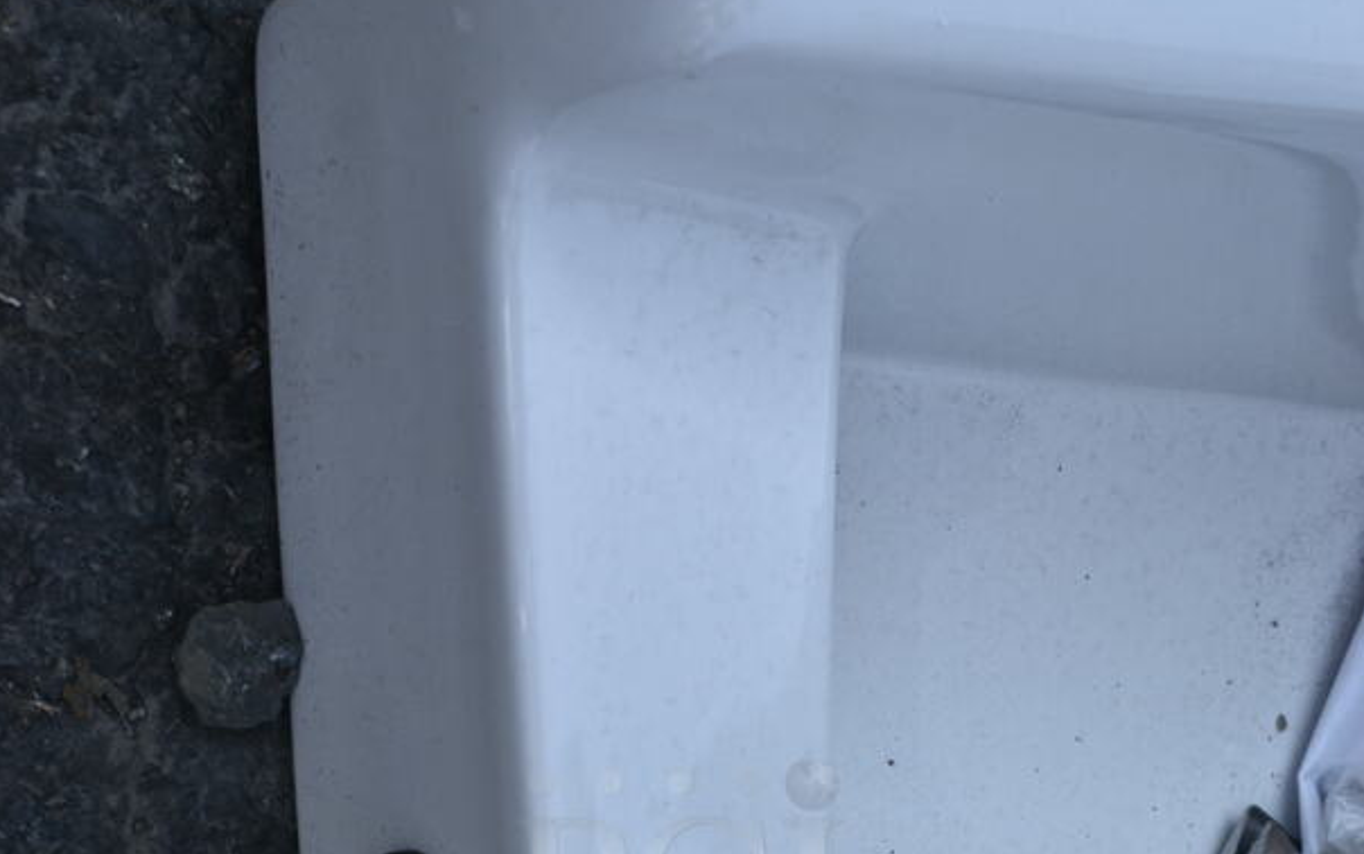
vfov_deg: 21.6
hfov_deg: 35.2
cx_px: 680
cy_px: 875
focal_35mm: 58
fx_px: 2148
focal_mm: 25
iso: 100
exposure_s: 1/160
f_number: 6.3
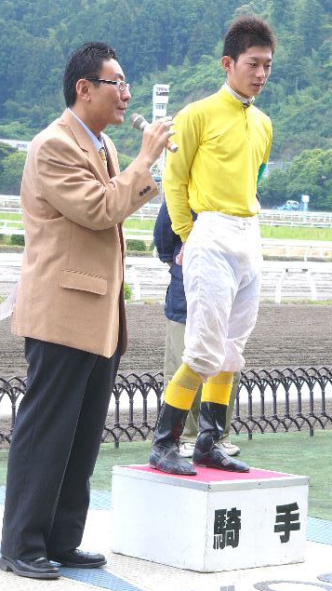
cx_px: 181
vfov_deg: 16.0
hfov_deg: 9.0
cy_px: 295
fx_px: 2098
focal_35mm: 134
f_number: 4
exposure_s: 1/125
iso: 50
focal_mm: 20.2
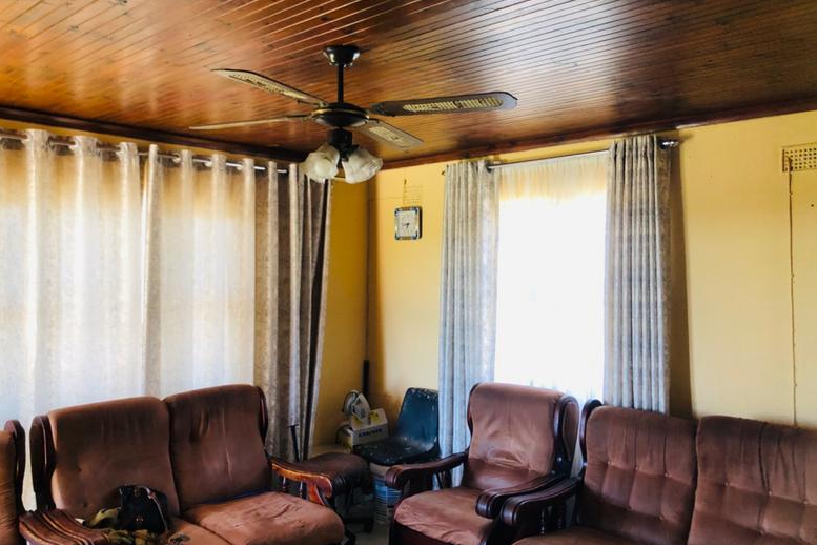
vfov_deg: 43.6
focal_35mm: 30
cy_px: 264
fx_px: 681
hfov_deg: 61.9
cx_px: 403
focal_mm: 3.99
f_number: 1.8
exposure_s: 1/25
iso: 32
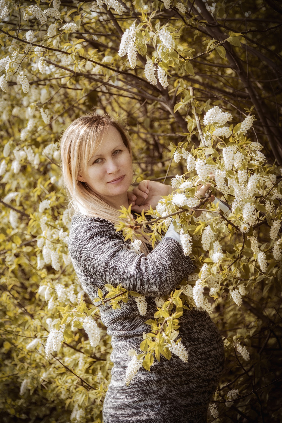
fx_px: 775
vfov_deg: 30.5
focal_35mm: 66
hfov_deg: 20.6
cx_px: 141
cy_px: 212
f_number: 4
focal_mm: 66
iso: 100
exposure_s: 1/200
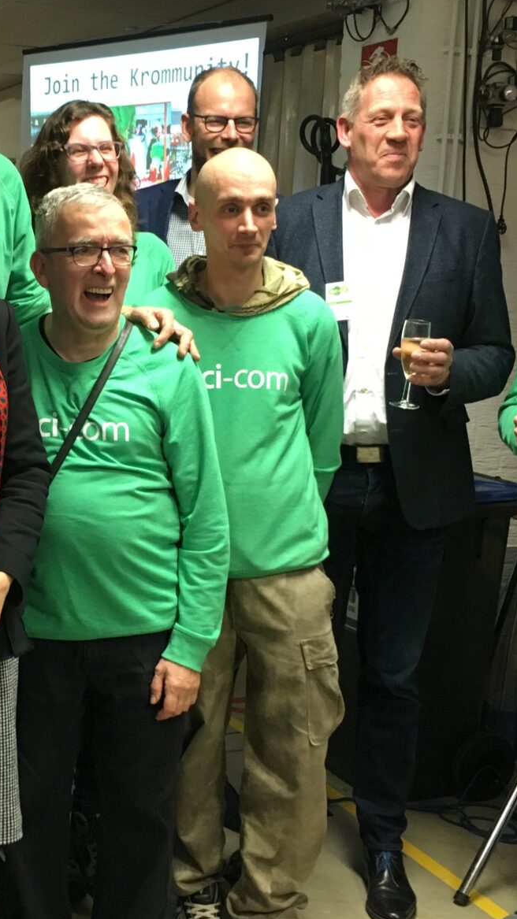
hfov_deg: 22.5
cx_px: 53
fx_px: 1268
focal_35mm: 52
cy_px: 461
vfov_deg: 39.9
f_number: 2.2
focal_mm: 4.15
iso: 160
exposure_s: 1/33
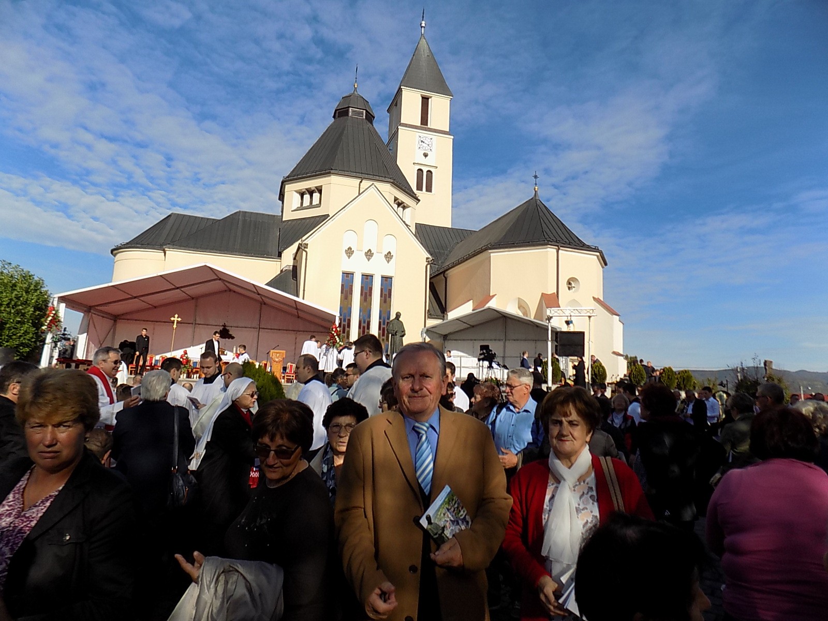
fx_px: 550
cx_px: 414
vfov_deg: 58.9
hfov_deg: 73.9
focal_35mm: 23
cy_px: 310
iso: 80
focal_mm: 4
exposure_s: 1/160
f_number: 9.9
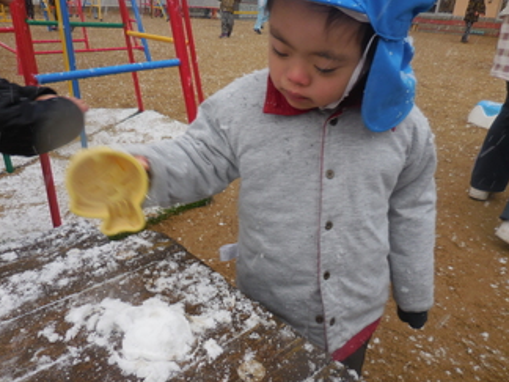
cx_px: 250
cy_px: 201
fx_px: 397
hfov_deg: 65.3
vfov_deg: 51.3
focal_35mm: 27
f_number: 3.3
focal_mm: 4.5
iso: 125
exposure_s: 1/60
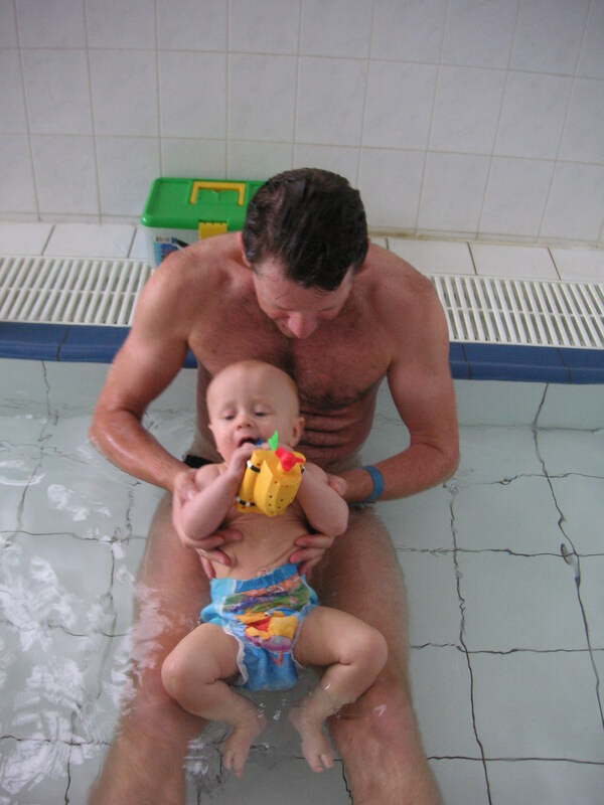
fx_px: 861
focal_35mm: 37
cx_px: 302
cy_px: 402
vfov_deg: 50.1
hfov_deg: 38.7
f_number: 2.8
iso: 80
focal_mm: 6.1
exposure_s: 1/45
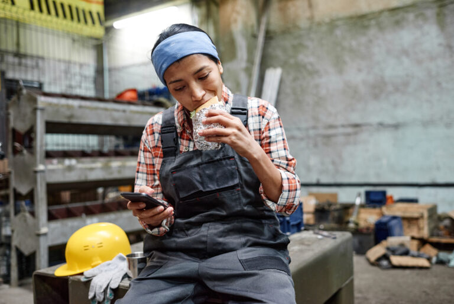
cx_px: 227
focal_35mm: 35
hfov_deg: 54.4
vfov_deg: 37.9
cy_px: 152
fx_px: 442
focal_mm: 35
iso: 800
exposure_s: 1/160
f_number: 2.5
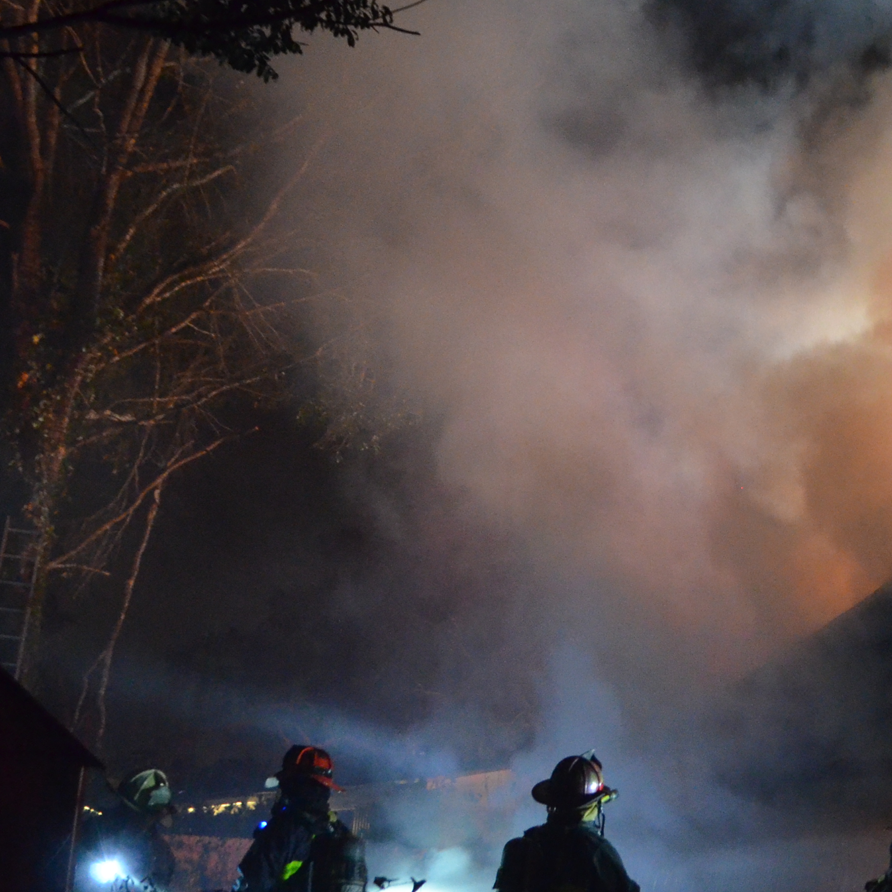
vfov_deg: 27.6
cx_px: 1020
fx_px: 1808
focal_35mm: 62
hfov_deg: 25.4
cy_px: 555
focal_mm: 18
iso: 3200
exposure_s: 1/20
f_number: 3.5
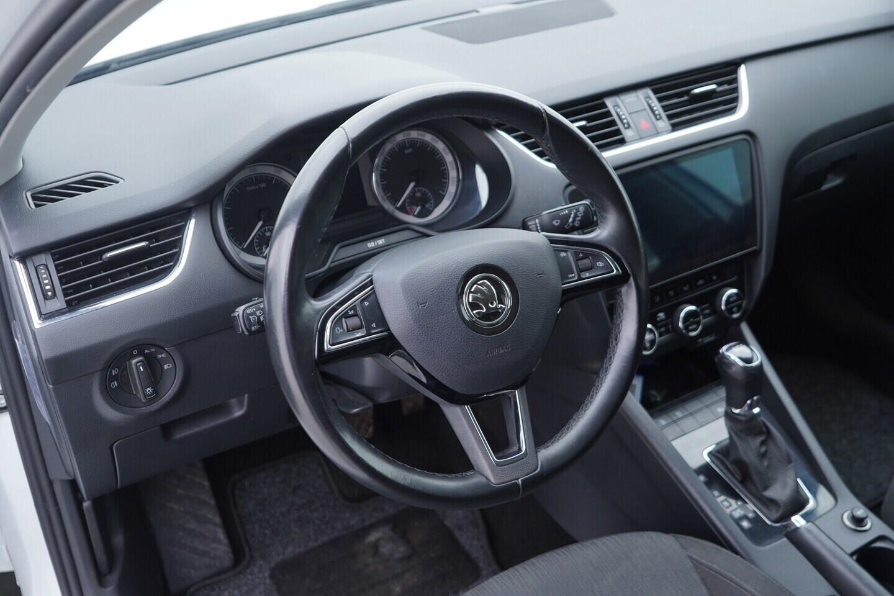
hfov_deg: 53.1
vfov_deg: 36.9
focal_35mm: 36
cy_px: 298
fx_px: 894
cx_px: 447
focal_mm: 24
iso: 200
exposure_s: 1/40
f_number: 2.8
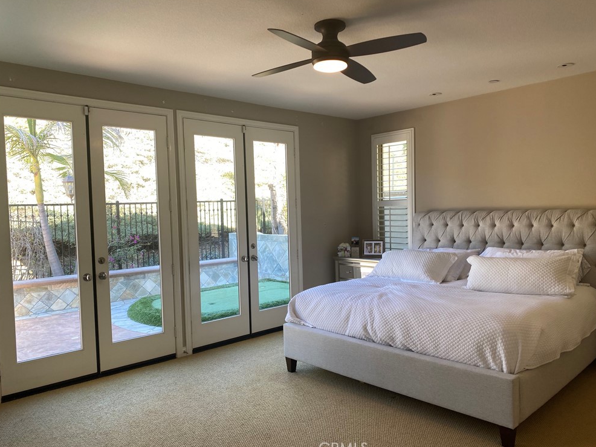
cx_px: 303
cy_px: 225
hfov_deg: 65.3
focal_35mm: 27
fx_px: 465
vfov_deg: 51.4
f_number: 1.8
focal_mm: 4.25
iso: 50
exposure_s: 1/120
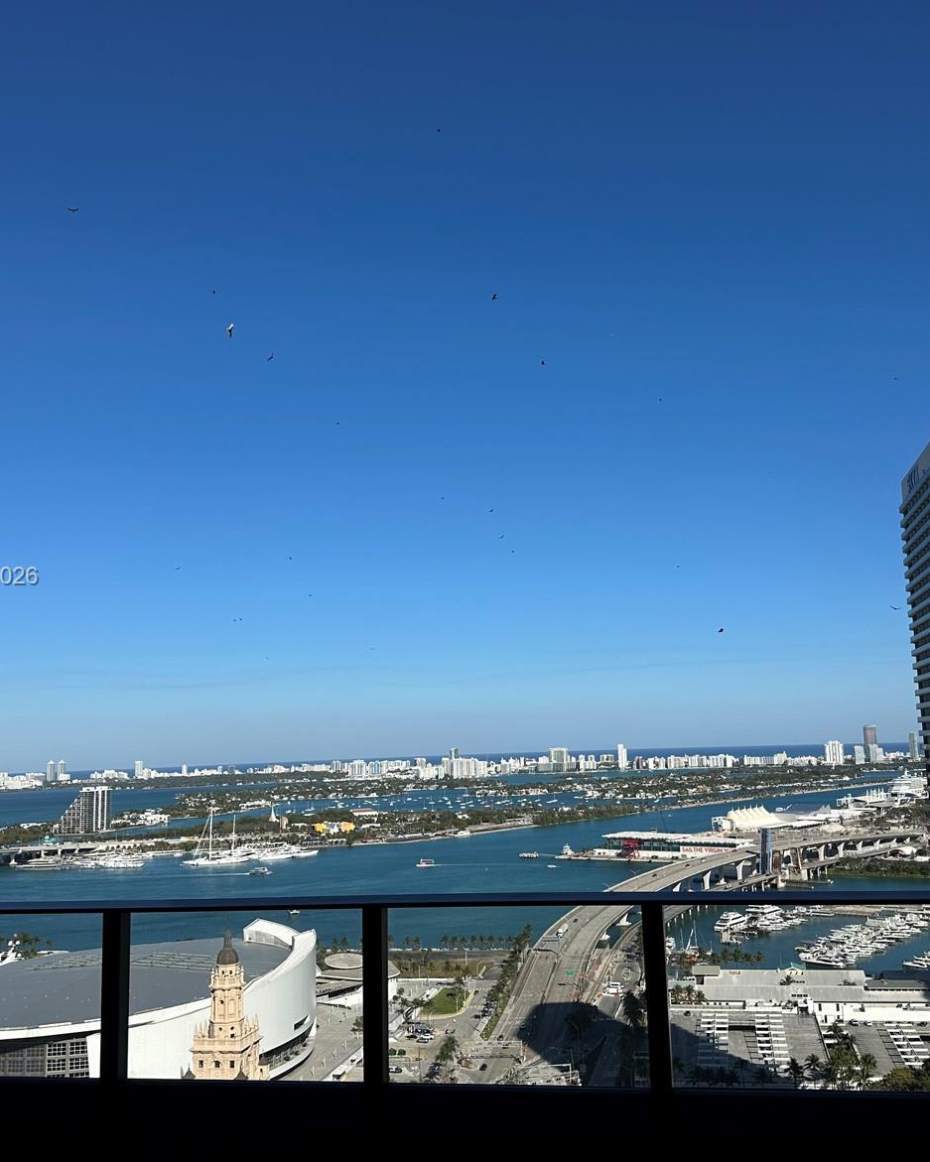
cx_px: 523
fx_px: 1101
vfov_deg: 55.7
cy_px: 578
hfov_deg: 45.7
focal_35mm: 32
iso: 80
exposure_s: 1/7576
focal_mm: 6.86
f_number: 1.78
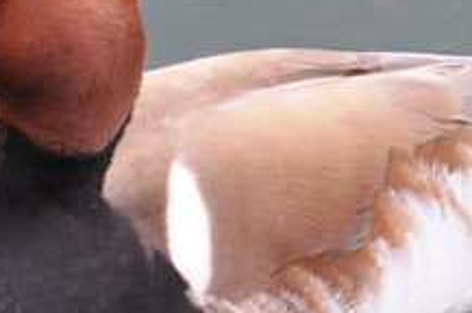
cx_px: 61
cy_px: 155
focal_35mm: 2212
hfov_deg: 0.9
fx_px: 28958
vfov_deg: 0.6
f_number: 6.3
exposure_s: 1/200
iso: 1250
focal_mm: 500
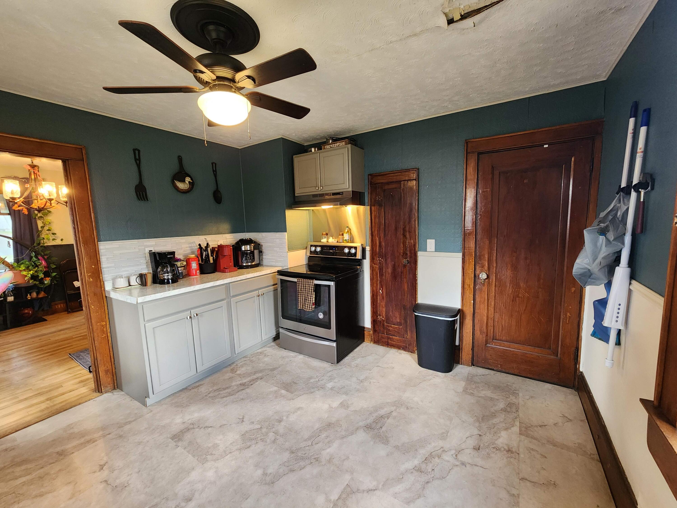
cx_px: 338
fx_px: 254
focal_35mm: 13
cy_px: 254
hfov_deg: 106.2
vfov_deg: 89.9
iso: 320
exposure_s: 1/40
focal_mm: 2.2
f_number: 2.2
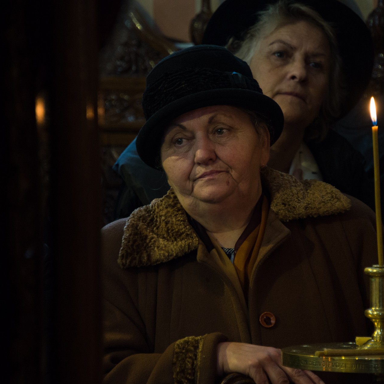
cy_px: 192
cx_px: 248
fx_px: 3690
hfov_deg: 6.0
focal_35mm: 294
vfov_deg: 6.0
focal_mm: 230
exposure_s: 1/40
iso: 2000
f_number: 5.6
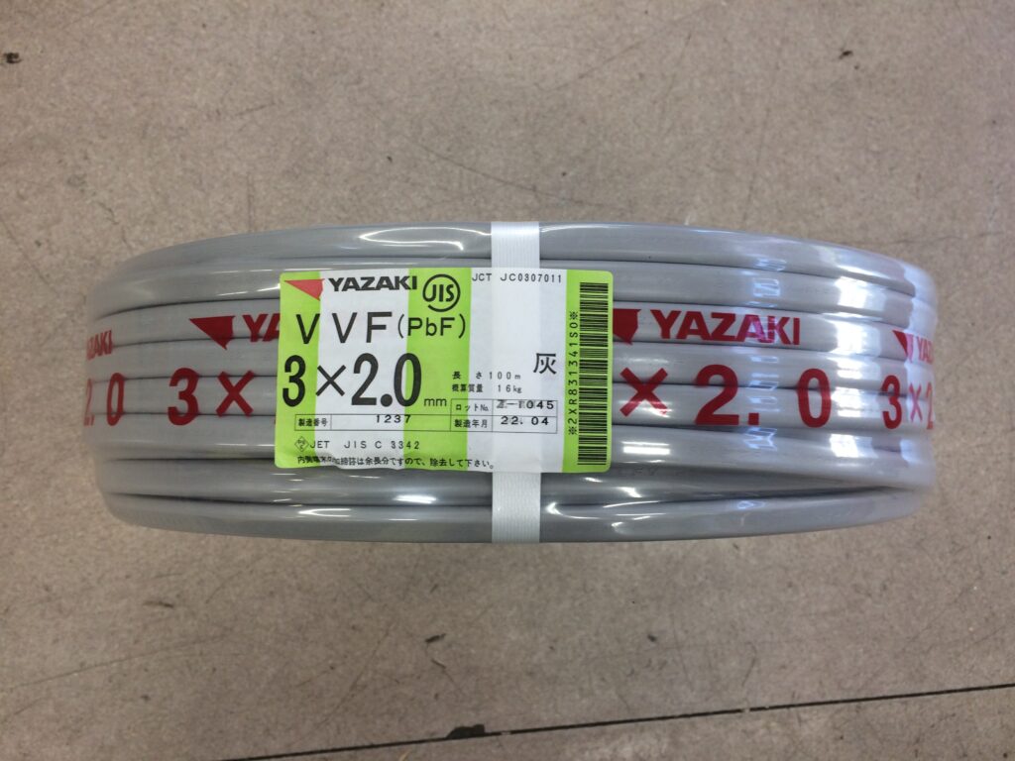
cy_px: 380
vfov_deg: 48.2
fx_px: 850
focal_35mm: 29
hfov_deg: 61.7
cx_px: 508
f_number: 2.2
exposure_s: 1/60
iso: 40
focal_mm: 4.15
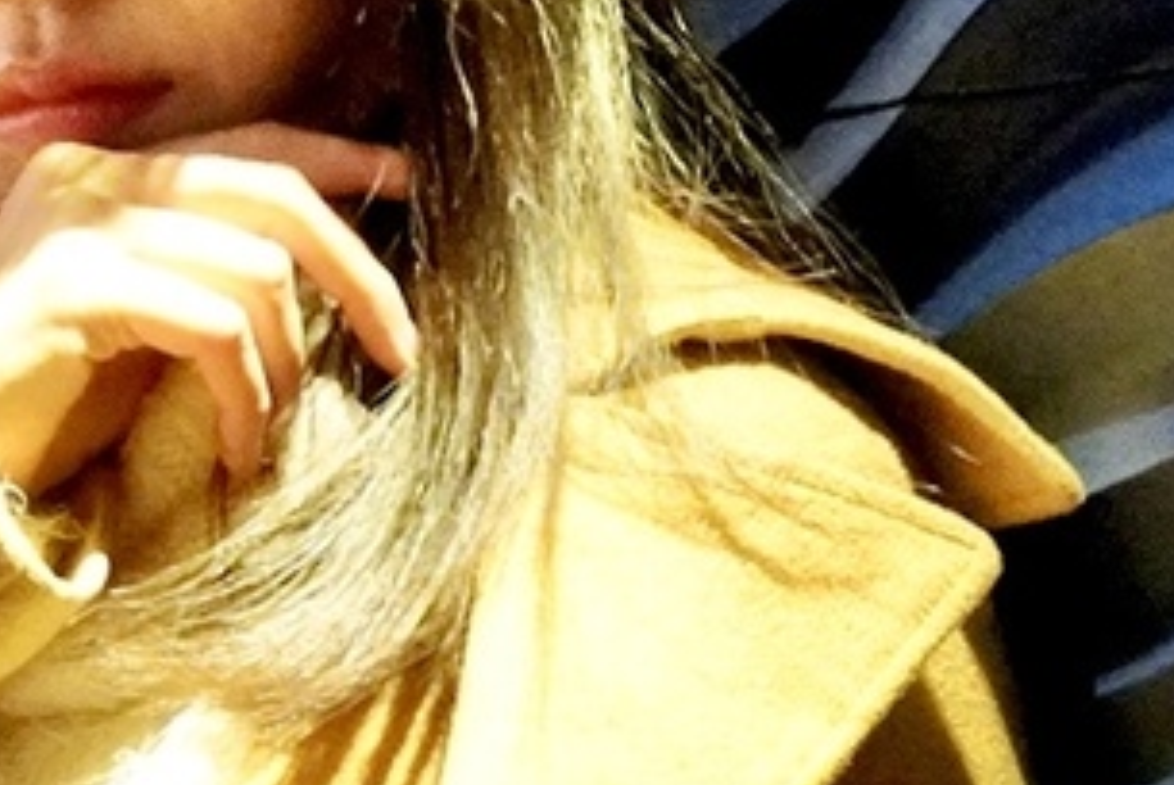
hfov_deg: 15.3
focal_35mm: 133
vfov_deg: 10.4
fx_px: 4334
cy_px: 450
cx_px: 1059
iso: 12800
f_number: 4.5
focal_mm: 25
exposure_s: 1/100
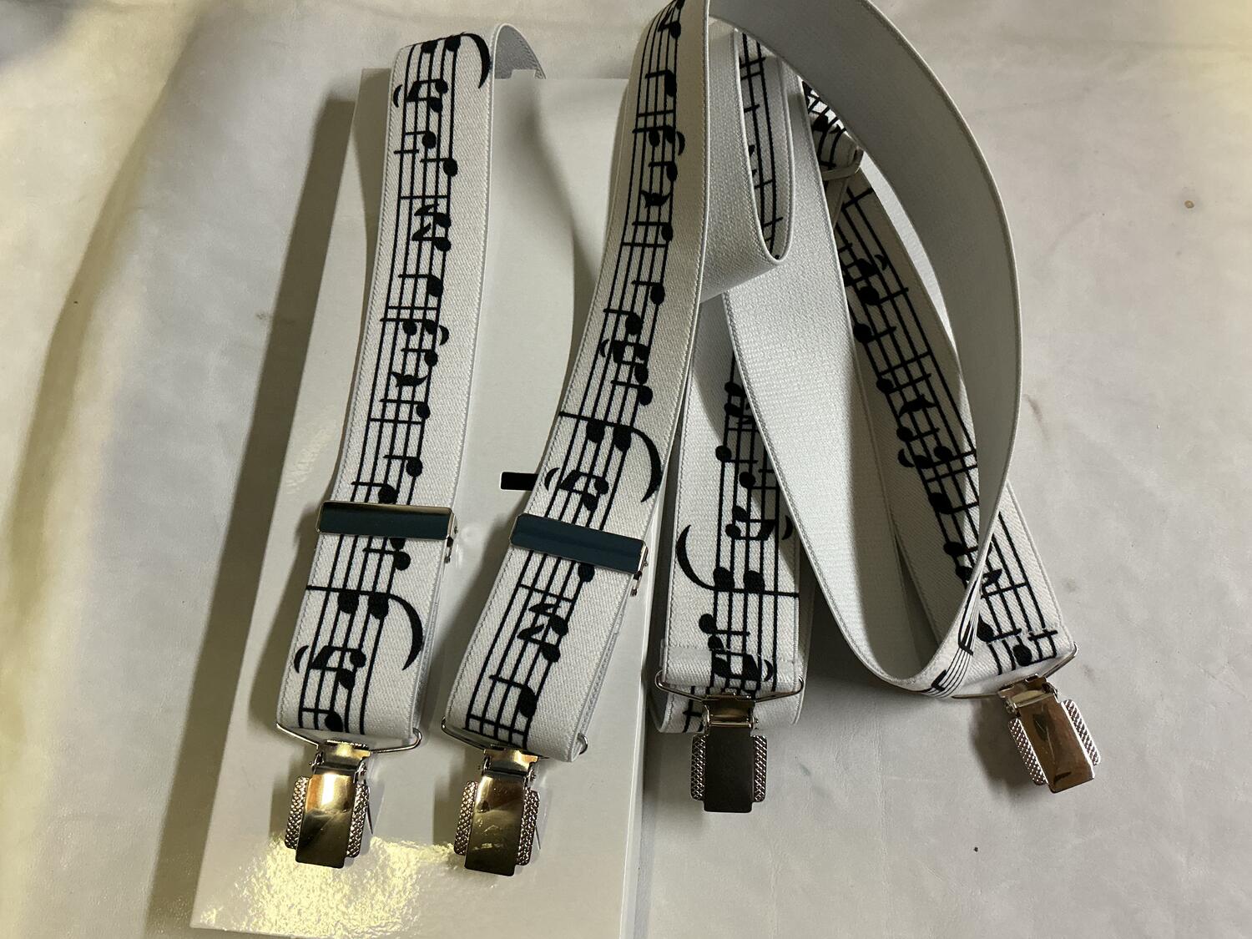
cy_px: 470
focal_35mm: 29
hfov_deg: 61.7
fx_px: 1049
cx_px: 626
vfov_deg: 48.2
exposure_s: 1/50
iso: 160
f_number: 1.8
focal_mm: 3
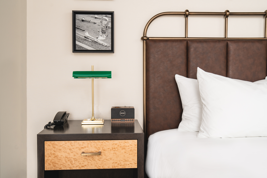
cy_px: 89
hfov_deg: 55.8
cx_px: 134
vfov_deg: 38.9
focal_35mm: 34
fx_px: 252
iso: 400
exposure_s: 1/60
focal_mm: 34
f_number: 5
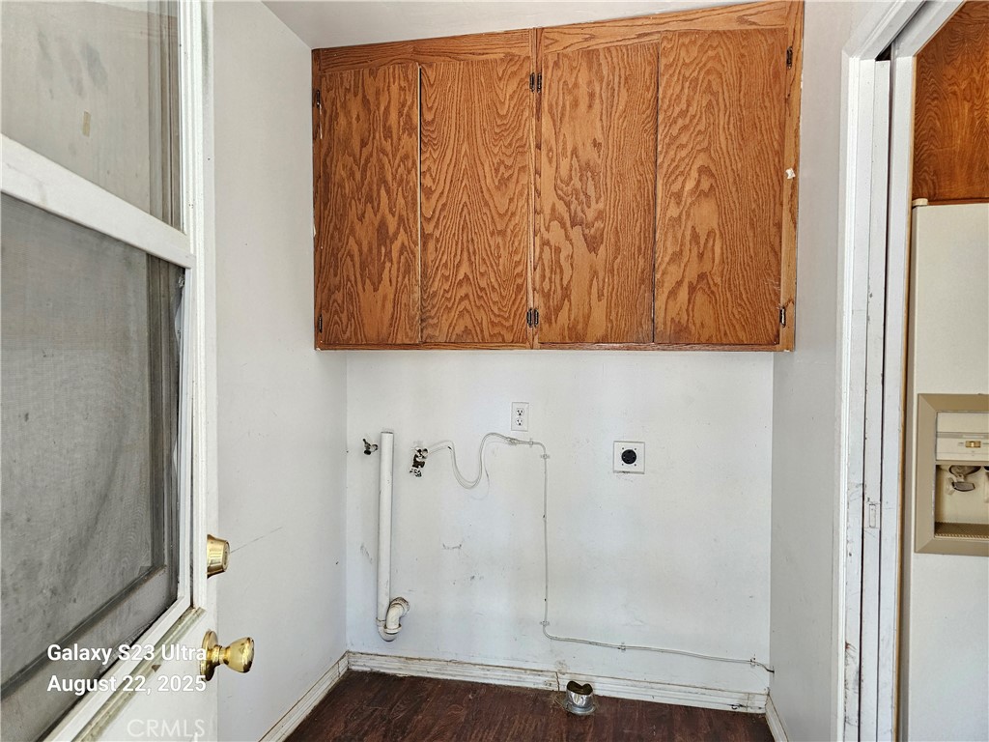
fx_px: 657
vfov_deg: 58.9
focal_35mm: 23
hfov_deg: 73.9
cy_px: 371
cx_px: 494
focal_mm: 6.3
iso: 1000
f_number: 1.7
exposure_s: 1/240
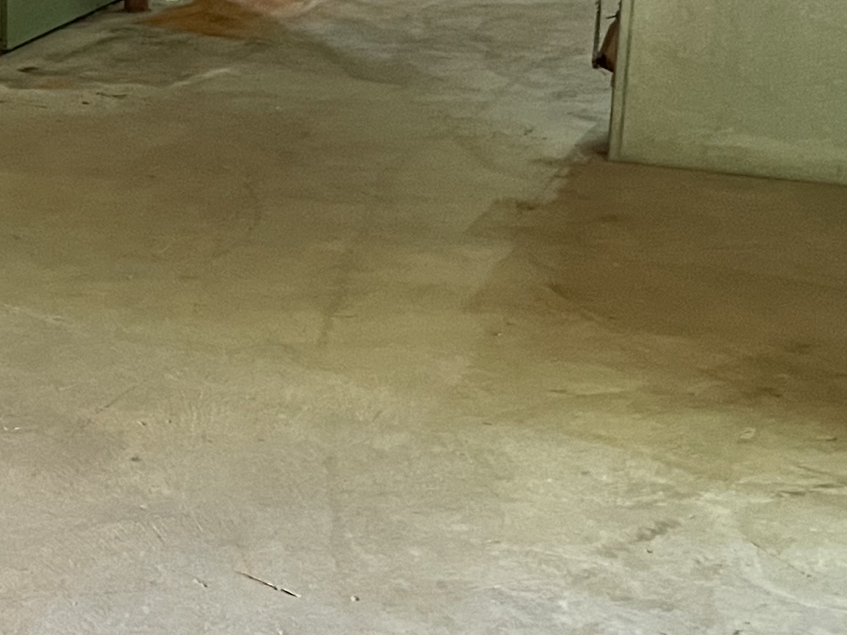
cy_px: 150
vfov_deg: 16.1
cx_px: -261
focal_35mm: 91
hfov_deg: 19.8
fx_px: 2227
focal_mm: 4.2
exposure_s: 1/40
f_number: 1.6
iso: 640
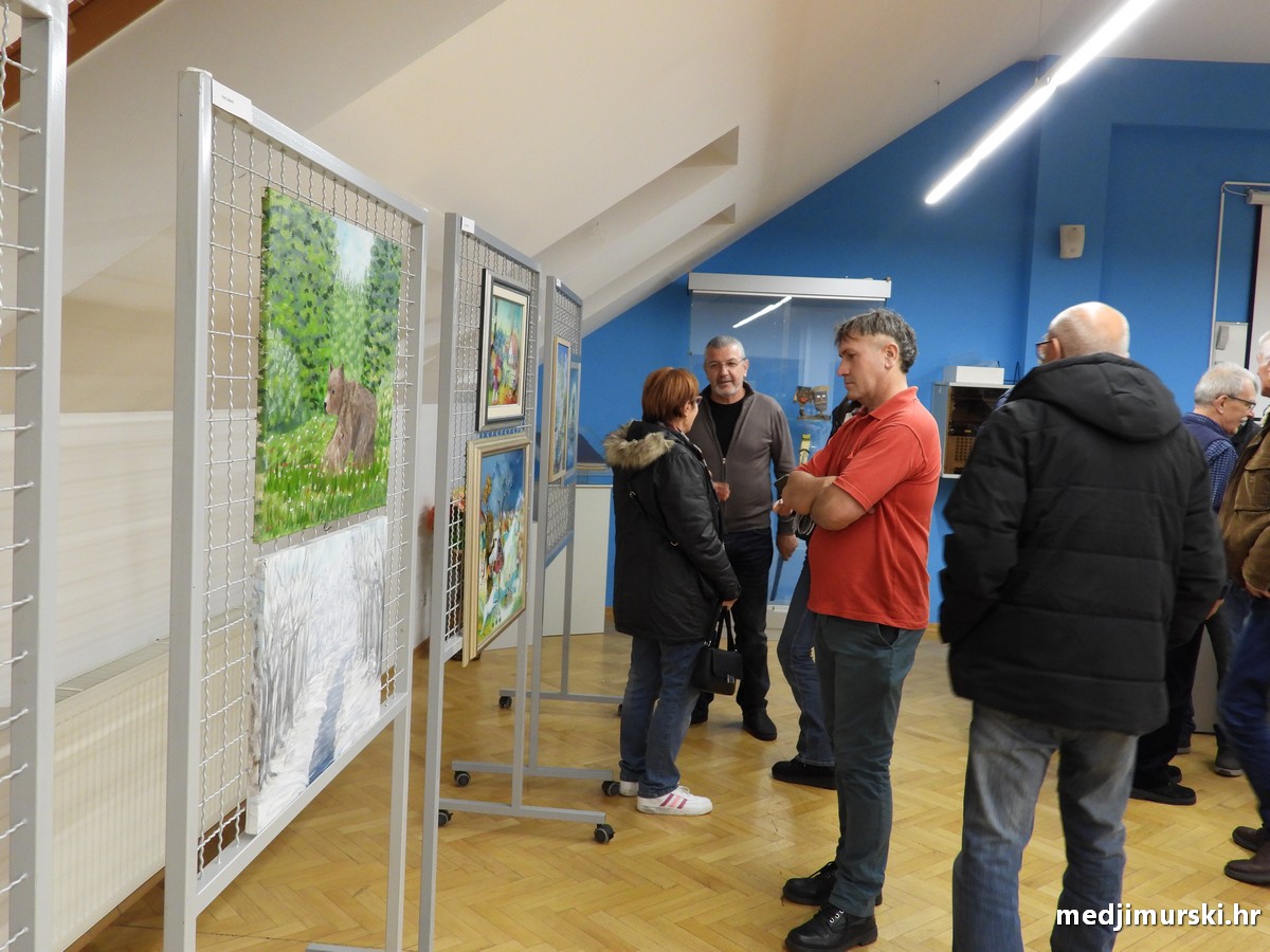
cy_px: 476
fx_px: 1101
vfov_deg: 46.8
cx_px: 635
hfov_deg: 60.0
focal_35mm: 30
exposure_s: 1/30
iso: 320
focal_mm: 5.4
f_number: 3.2
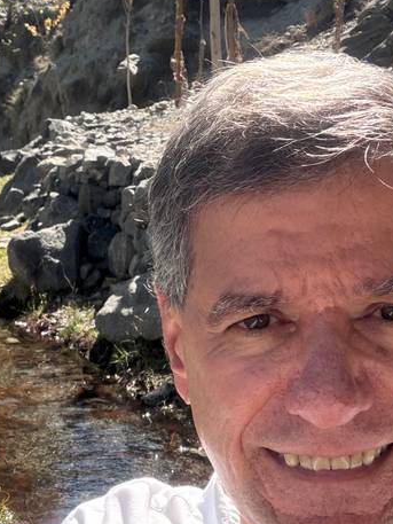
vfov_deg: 30.2
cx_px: 143
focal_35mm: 63
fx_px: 953
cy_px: 131
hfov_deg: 23.2
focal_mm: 2.71
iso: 40
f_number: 1.9
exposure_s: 1/501
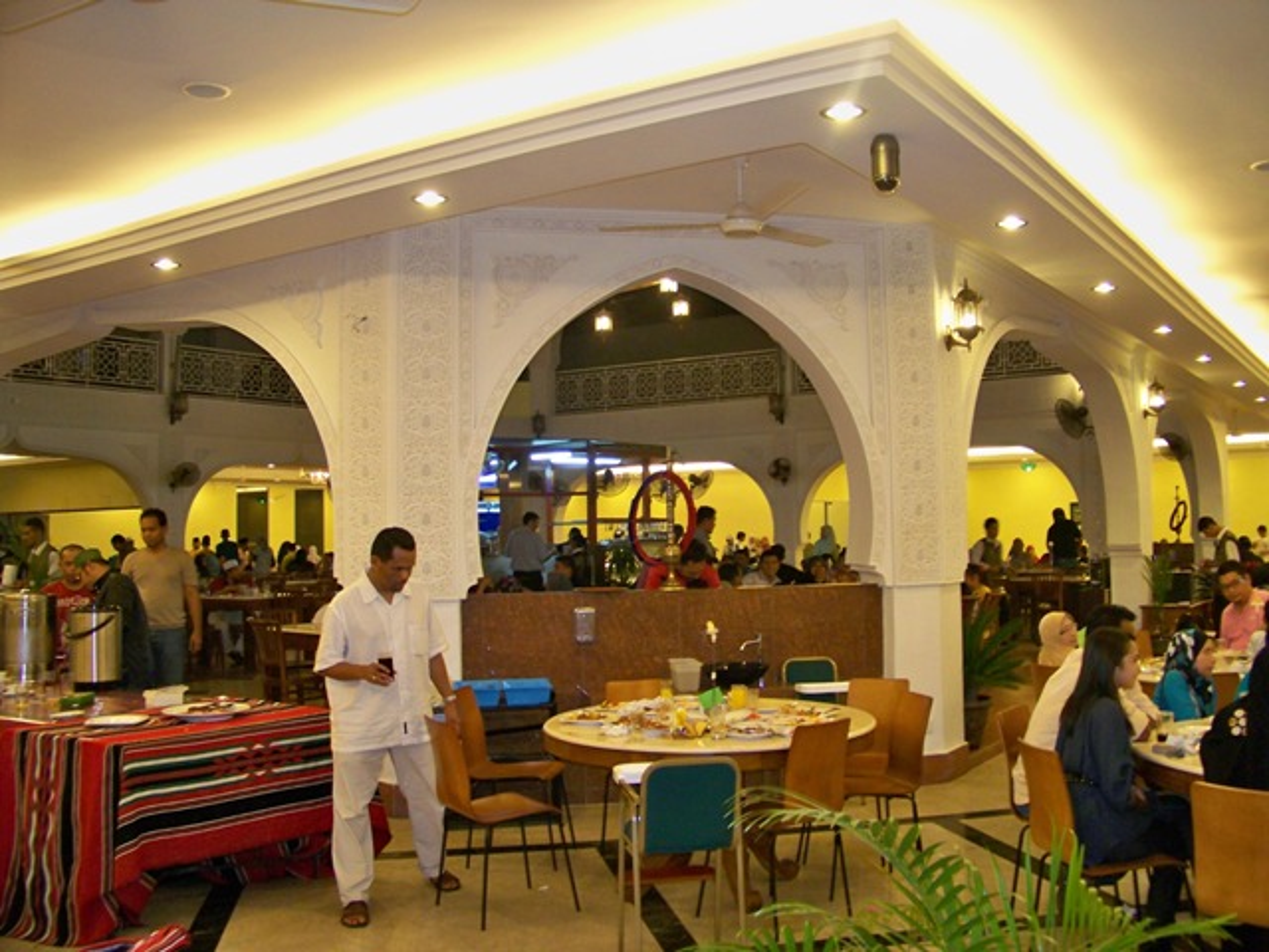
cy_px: 476
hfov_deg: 55.4
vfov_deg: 42.9
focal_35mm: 33
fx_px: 1210
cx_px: 634
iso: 200
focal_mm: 5.85
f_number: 2.8
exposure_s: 1/30
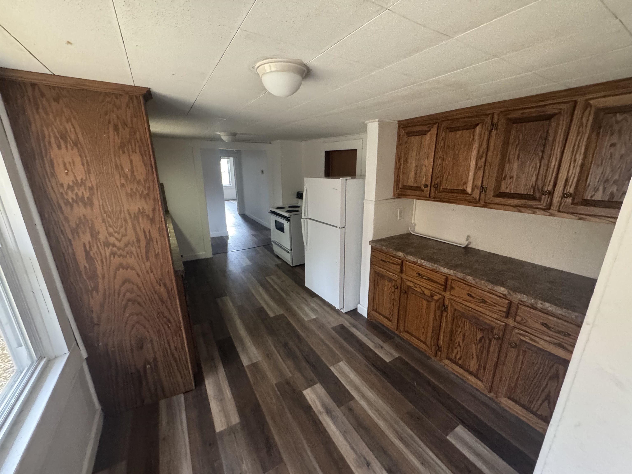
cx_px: 316
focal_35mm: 14
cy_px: 237
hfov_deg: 102.1
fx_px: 256
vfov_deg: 85.7
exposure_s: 1/60
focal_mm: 2.22
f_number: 2.2
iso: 800
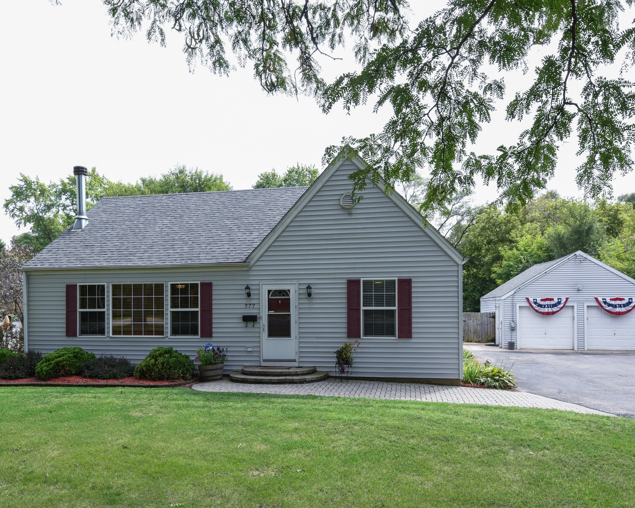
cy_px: 253
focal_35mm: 25
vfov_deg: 56.8
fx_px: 470
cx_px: 311
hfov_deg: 68.1
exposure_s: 1/60
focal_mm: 22
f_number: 11
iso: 200
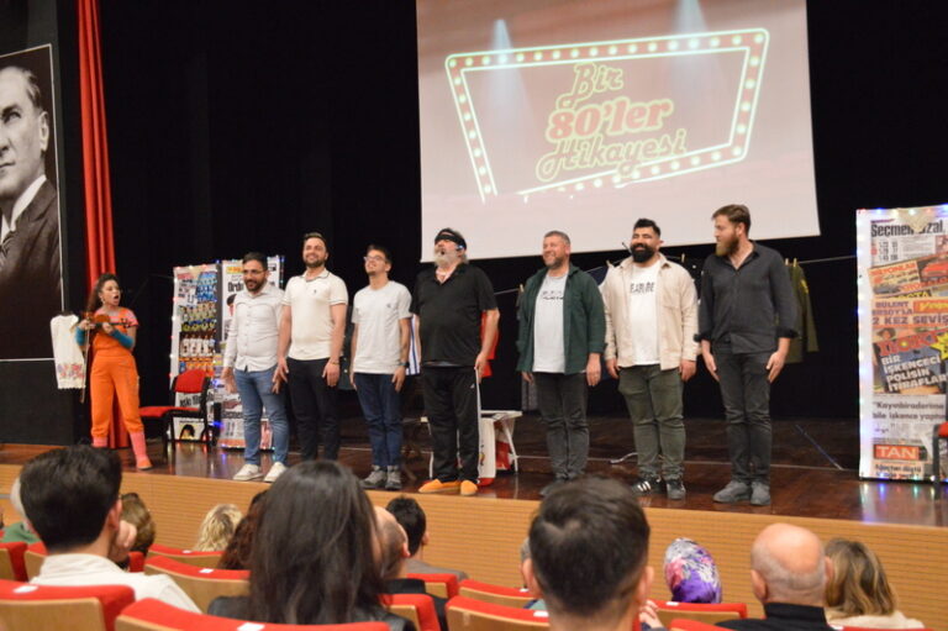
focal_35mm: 36
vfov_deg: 36.8
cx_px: 474
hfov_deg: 53.2
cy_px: 316
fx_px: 947
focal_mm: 24
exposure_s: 1/50
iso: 6400
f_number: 3.8
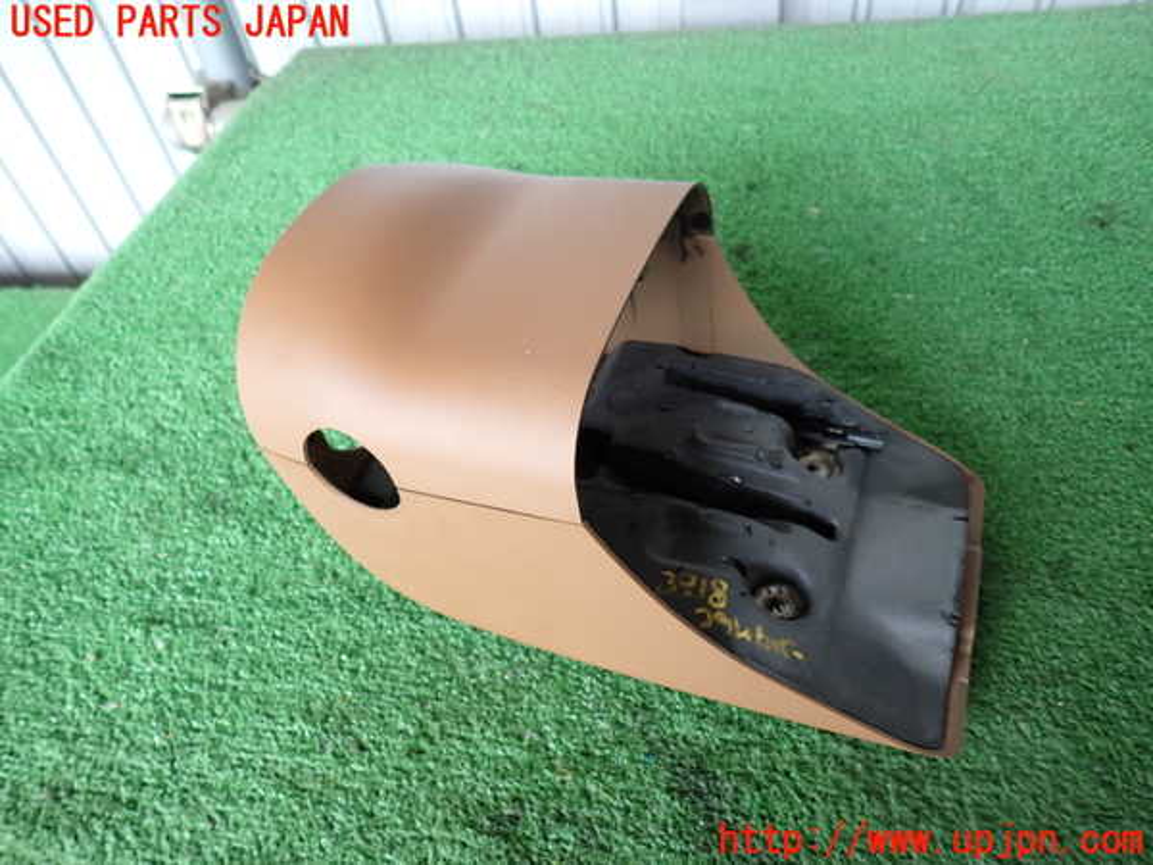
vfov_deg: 54.9
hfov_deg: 69.4
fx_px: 833
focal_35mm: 25
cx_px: 576
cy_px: 432
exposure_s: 1/60
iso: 200
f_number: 2
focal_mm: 4.5
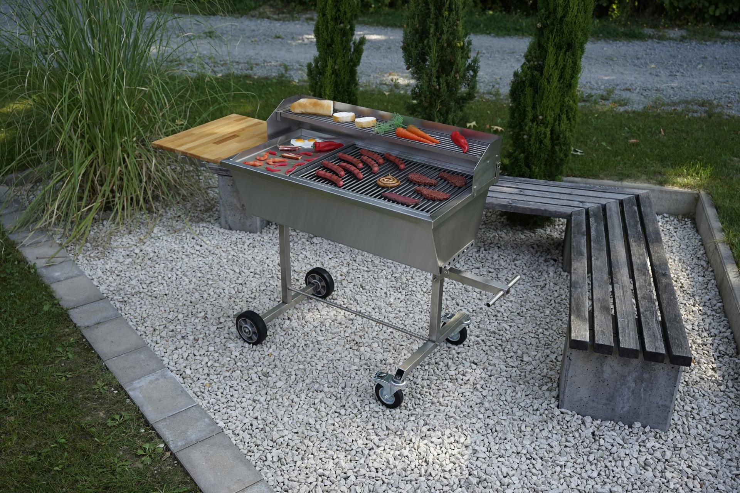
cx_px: 370
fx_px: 734
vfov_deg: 37.2
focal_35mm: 36
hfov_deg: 53.5
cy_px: 246
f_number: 3.5
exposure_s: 1/320
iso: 100
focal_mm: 35.7
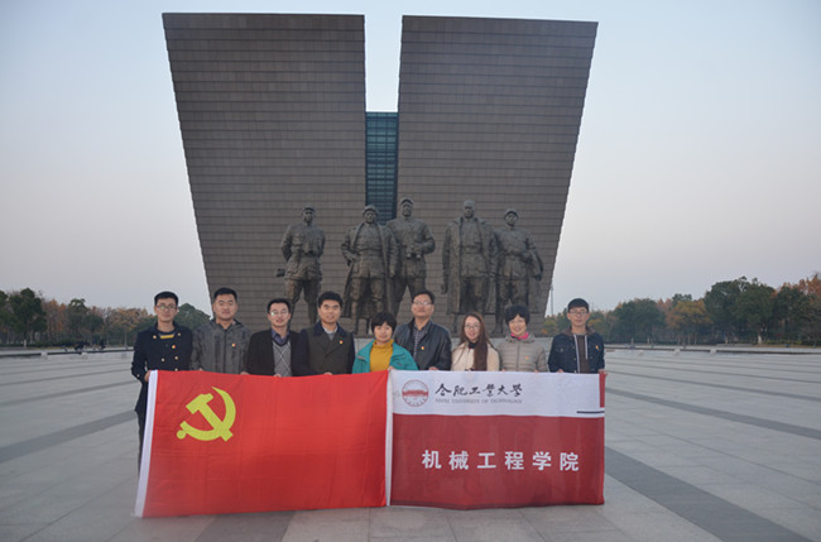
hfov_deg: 67.5
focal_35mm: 27
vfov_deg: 47.6
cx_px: 410
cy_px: 271
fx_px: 614
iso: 400
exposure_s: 1/80
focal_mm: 18
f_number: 3.5
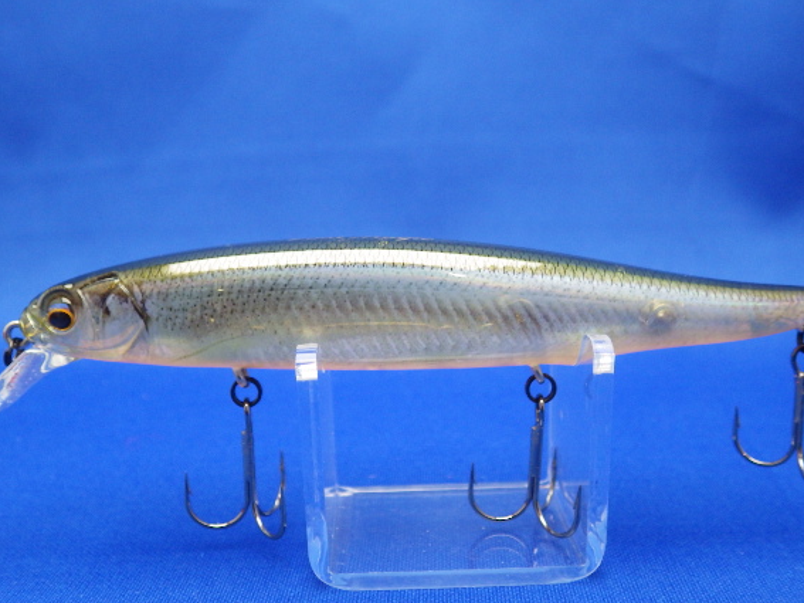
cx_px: 403
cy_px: 326
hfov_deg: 52.6
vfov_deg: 40.7
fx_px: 813
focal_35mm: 35
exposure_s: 1/45
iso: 400
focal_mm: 5.5
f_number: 2.3
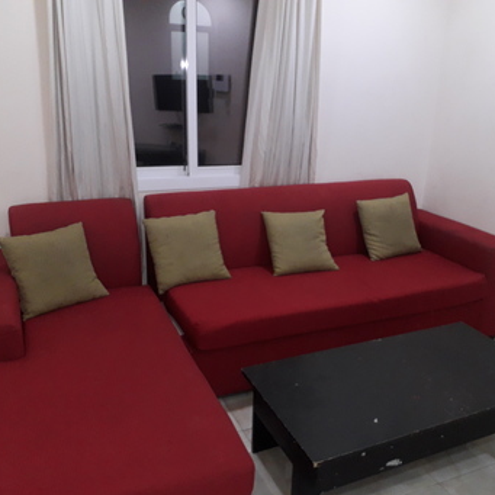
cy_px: 248
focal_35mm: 32
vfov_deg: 51.1
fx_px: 518
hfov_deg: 51.1
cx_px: 265
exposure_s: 1/33
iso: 200
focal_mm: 3.6
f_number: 1.9
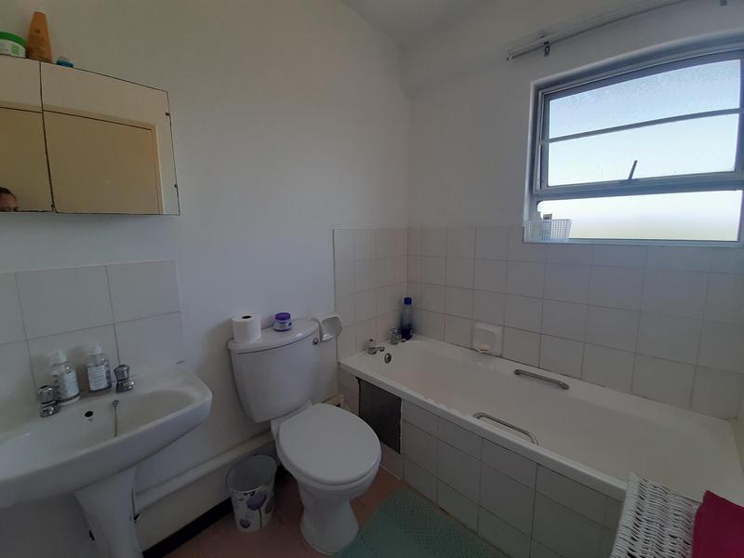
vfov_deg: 89.9
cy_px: 279
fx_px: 279
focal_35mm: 13
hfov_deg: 106.2
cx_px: 372
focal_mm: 1.42
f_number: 2.2
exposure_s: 1/100
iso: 50
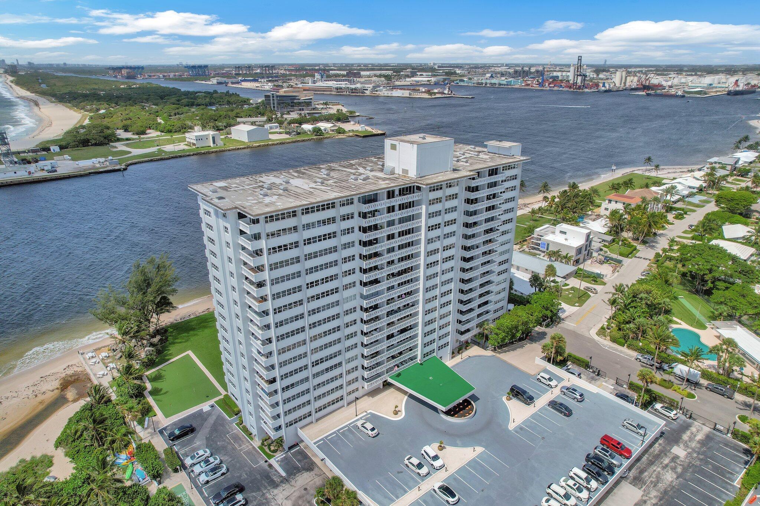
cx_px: 380
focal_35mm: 22
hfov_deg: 78.6
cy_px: 253
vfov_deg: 57.2
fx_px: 464
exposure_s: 1/4000
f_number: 2.8
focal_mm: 8.38
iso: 130
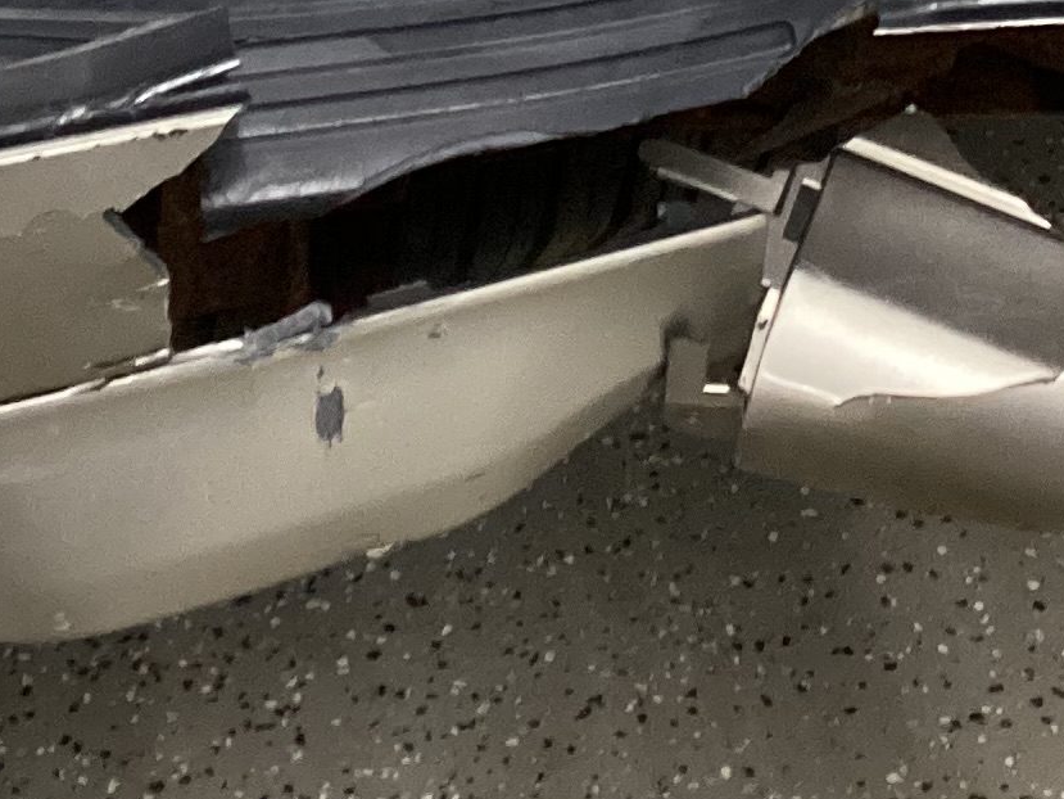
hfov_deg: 16.1
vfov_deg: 11.4
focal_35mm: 122
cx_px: 465
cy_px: -569
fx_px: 3750
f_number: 2.4
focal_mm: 3.3
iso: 320
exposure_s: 1/40
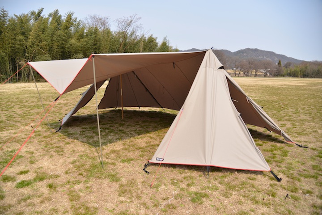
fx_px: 215
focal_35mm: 24
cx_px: 161
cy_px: 108
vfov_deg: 53.2
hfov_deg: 73.7
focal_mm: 24
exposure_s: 1/3200
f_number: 4
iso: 400
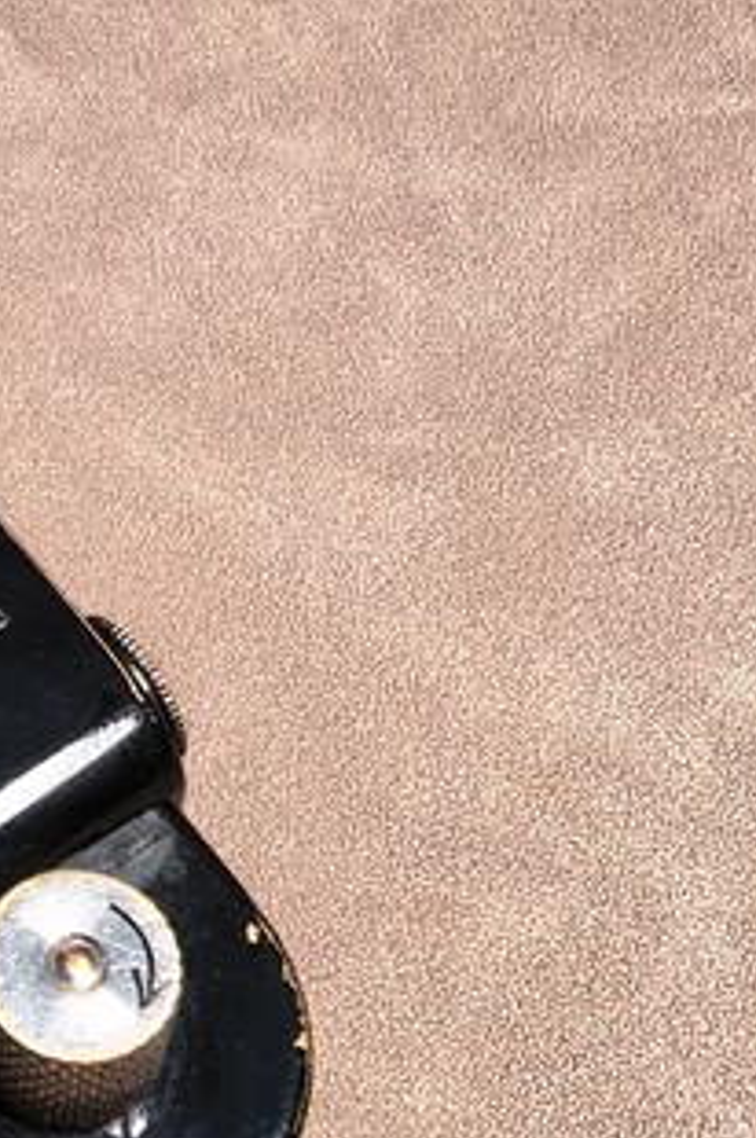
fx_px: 2715
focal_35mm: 86
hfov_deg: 14.8
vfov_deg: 23.5
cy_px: 365
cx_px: -367
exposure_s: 1/100
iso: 160
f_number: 2.2
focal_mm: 1.95
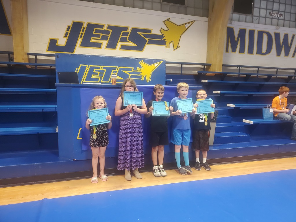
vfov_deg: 53.1
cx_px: 148
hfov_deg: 67.3
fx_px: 222
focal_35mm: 26
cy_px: 111
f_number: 1.5
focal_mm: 4.3
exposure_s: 1/40
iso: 250
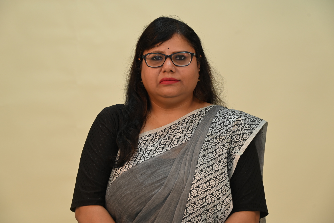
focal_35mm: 74
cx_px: 167
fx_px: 687
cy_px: 112
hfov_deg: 27.3
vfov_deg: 18.4
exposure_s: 1/60
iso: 800
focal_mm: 74
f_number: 6
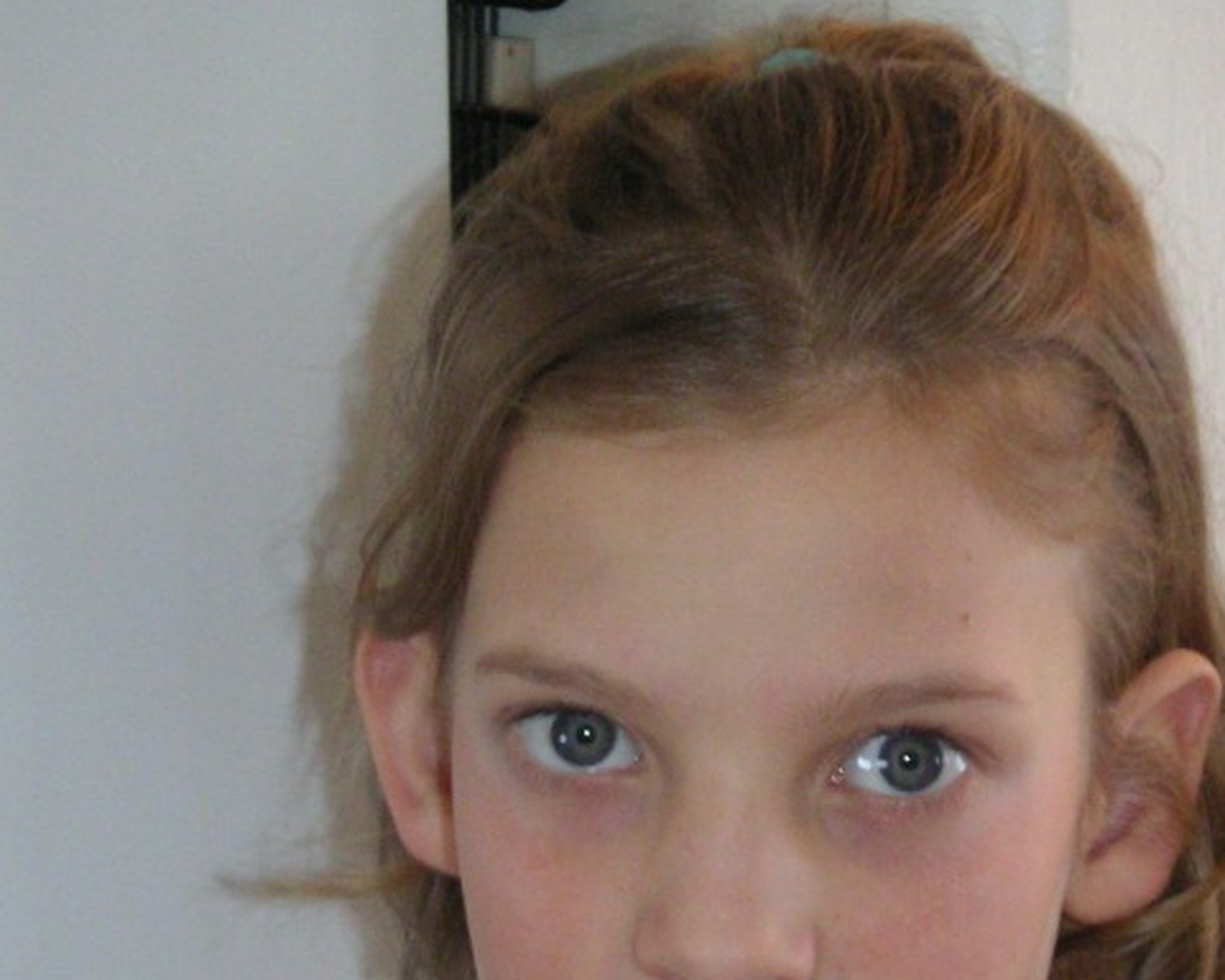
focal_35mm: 125
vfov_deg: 12.3
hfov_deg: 15.4
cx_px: 681
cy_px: 709
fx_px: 4532
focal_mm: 10.4
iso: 200
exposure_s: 1/90
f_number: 3.4
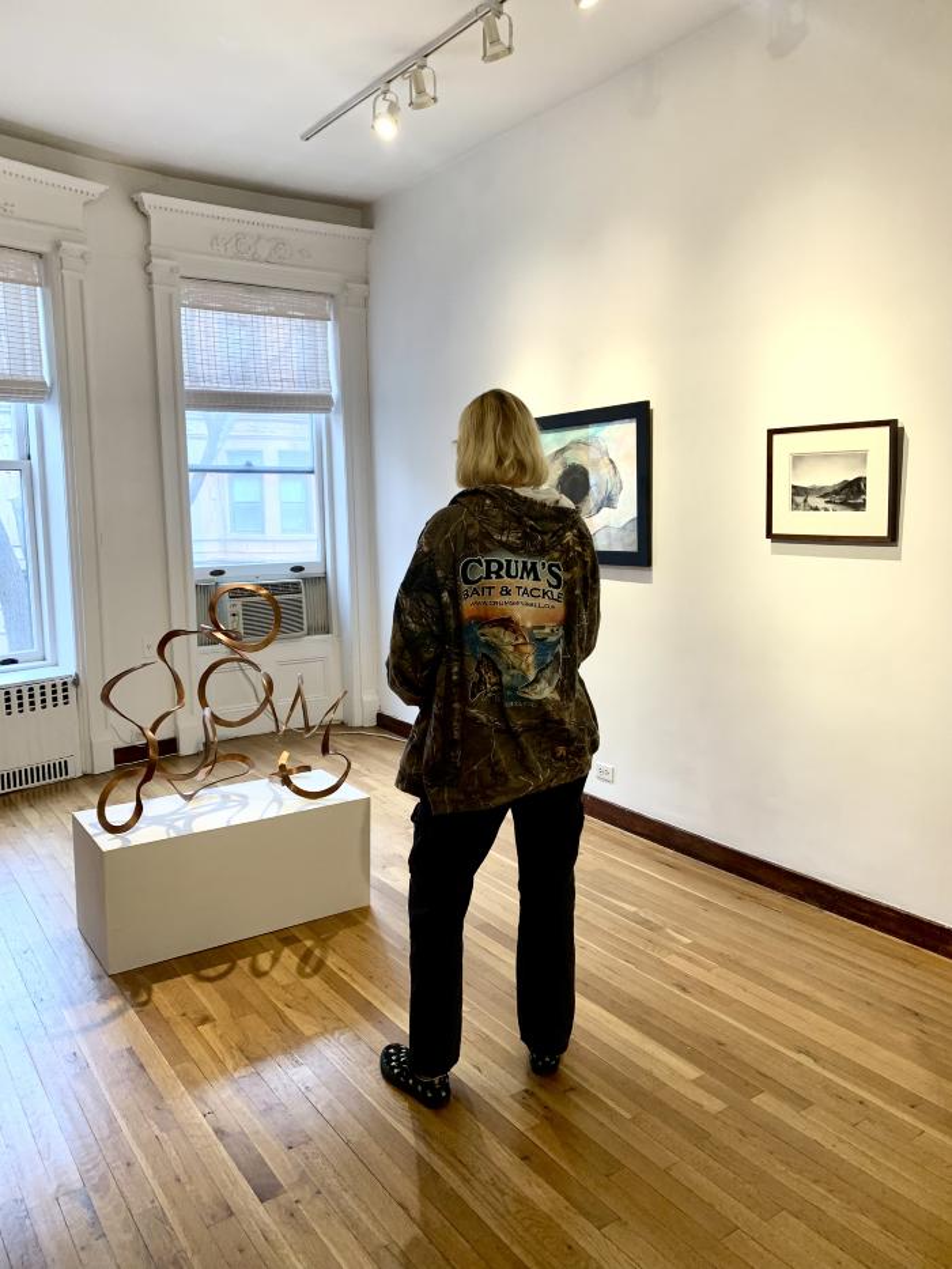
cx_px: 476
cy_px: 634
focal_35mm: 26
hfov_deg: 53.1
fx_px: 953
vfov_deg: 67.3
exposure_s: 1/121
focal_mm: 4.25
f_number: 1.8
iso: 80
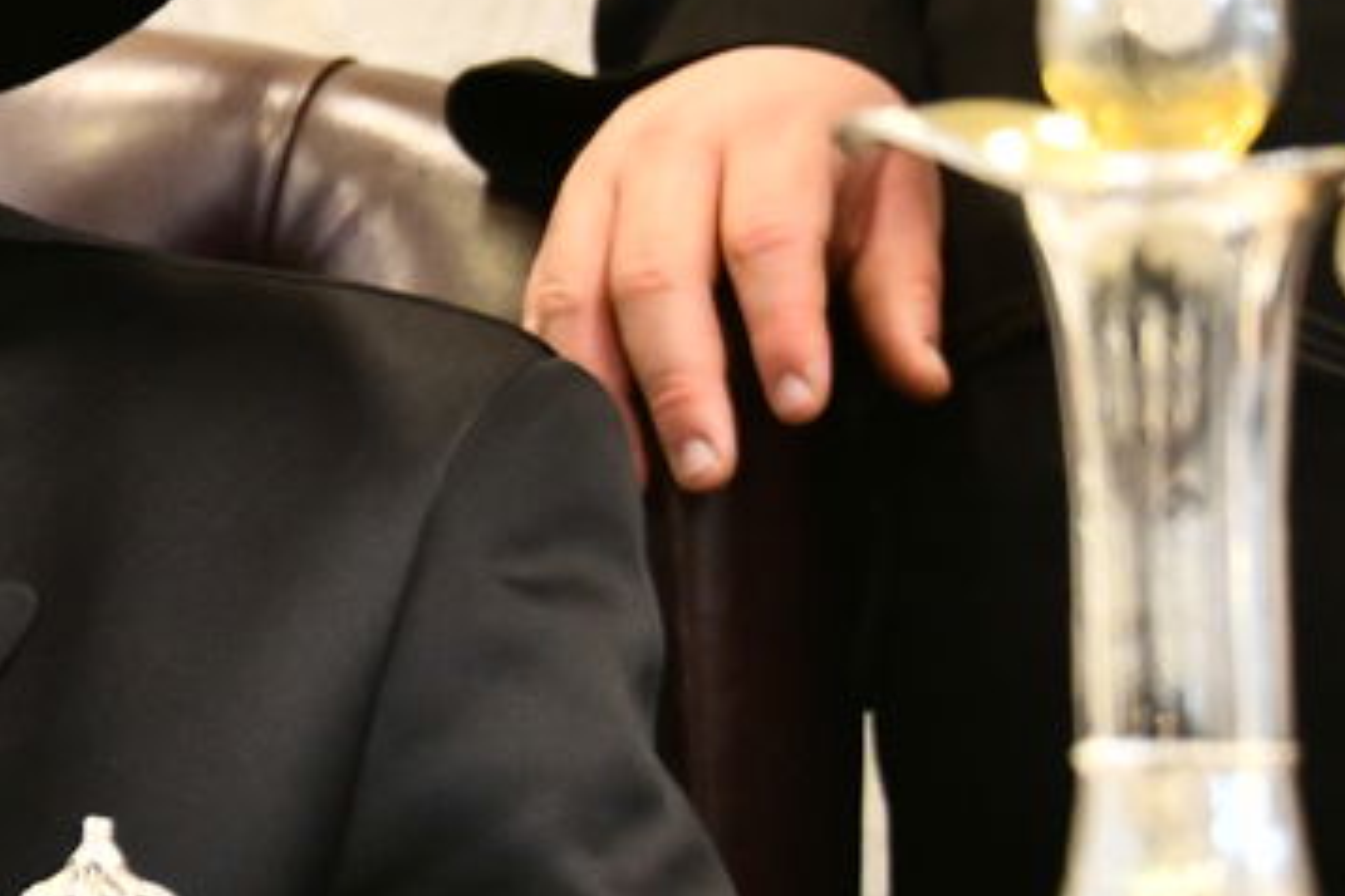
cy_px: 190
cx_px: -622
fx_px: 13187
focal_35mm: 353
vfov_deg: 3.9
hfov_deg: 5.8
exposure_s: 1/160
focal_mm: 90
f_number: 5.3
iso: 2500
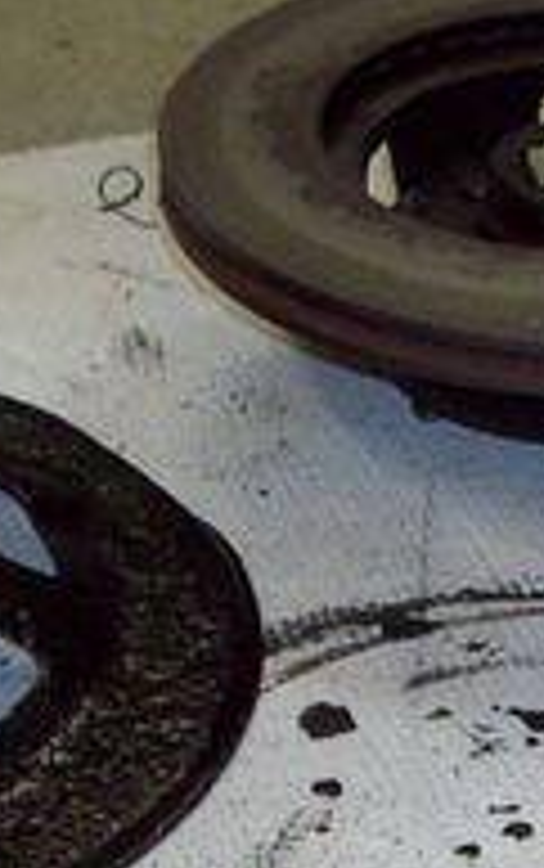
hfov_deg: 10.0
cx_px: 647
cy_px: 706
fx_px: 3077
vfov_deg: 15.9
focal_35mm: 130
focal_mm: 6.2
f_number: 2.8
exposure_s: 1/45
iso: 160
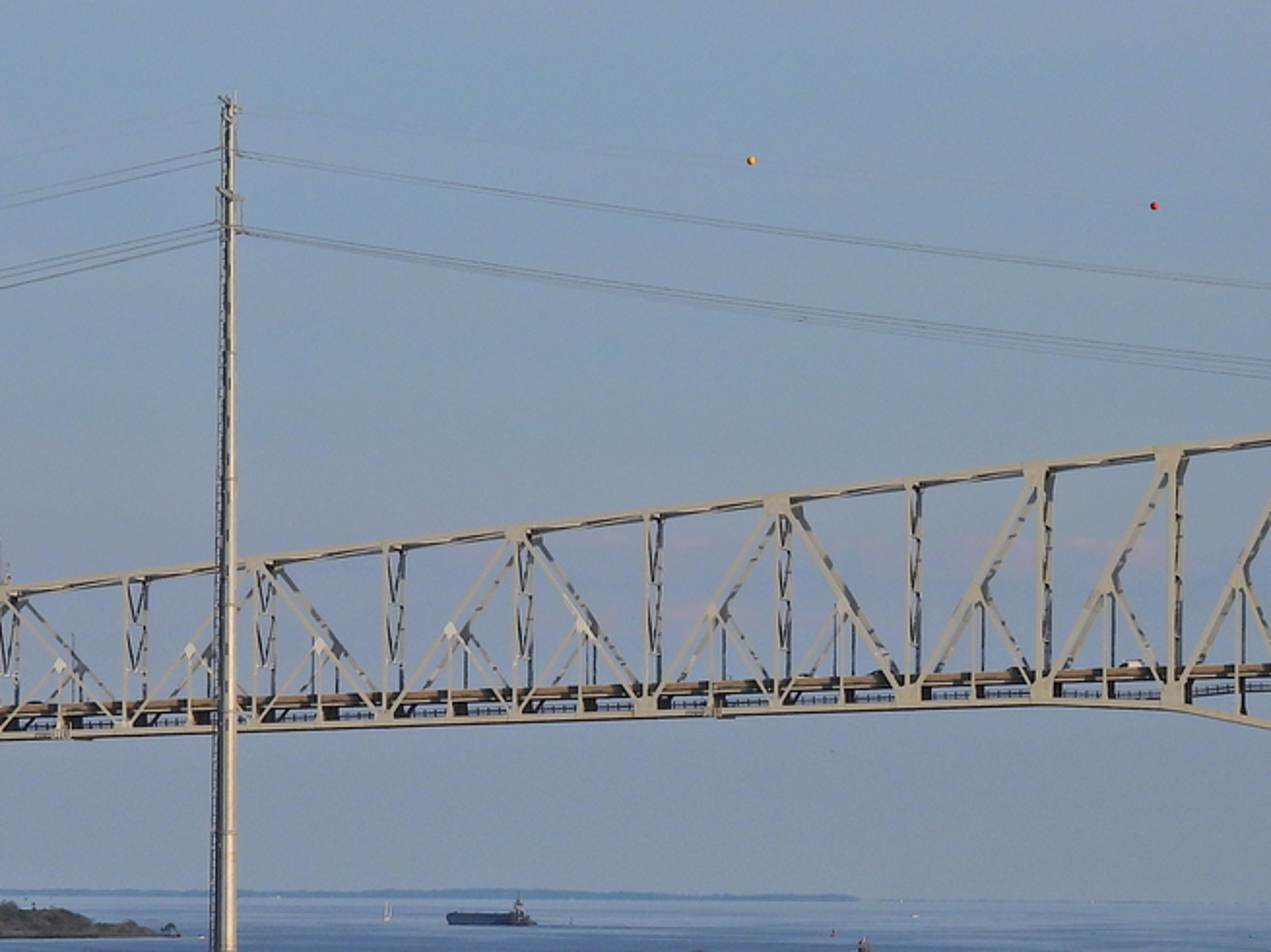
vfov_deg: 5.1
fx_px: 10756
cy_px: 611
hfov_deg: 6.8
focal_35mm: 293
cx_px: 697
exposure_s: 1/1250
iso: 100
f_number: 4.5
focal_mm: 26.8
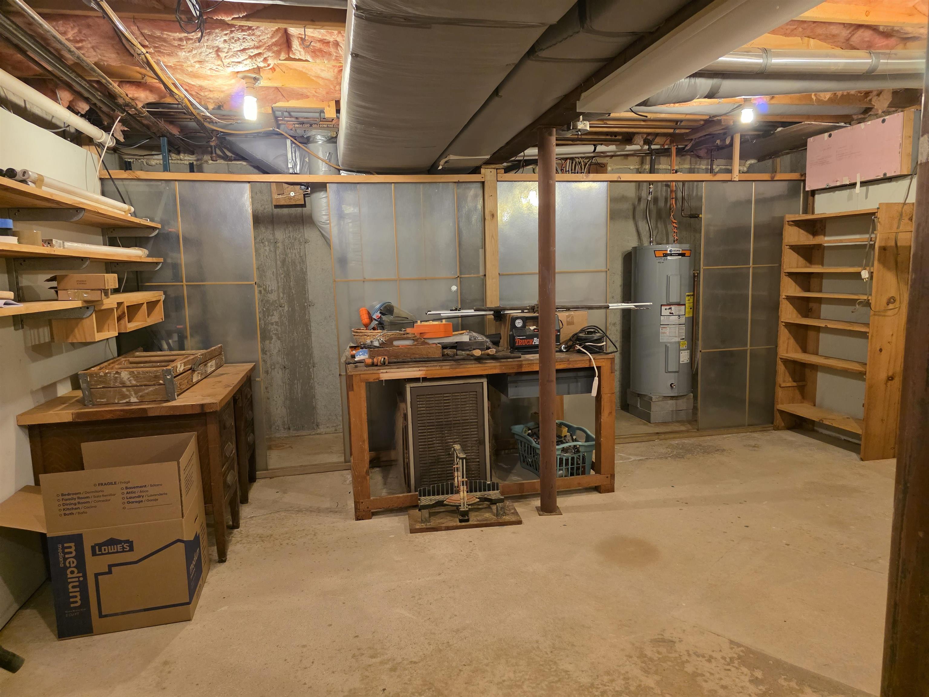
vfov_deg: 58.9
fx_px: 617
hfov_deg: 73.9
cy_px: 348
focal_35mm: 23
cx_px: 464
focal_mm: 6.3
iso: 800
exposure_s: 1/120
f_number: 1.7
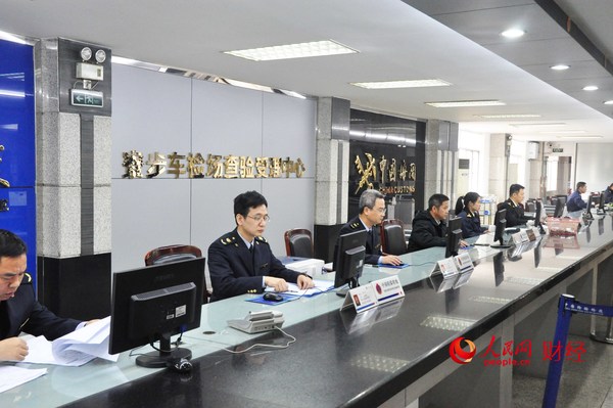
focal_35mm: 39
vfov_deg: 34.2
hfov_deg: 49.6
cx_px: 306
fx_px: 664
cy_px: 204
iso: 2500
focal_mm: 26
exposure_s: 1/50
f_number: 7.1
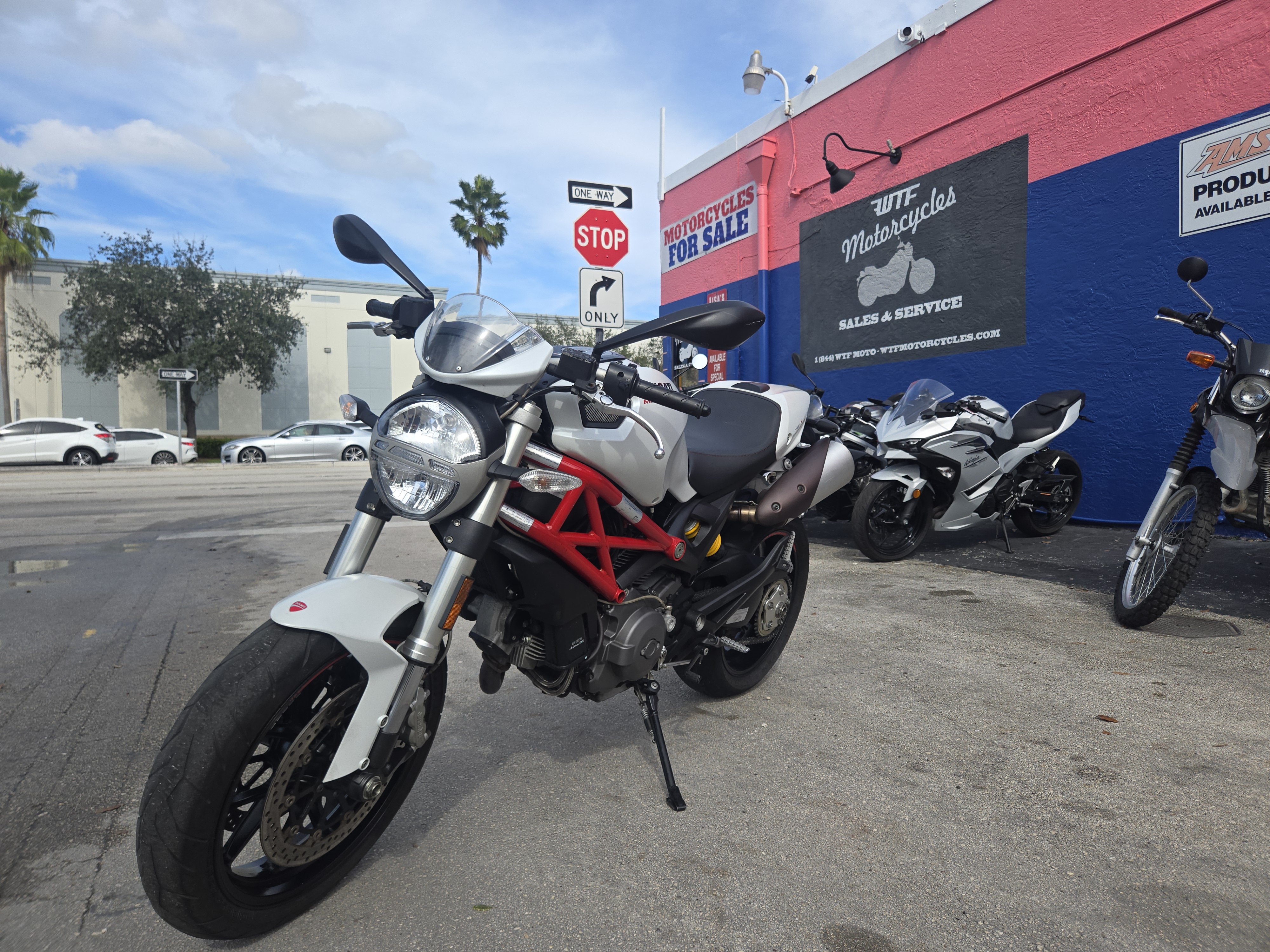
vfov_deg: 58.9
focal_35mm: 23
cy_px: 476
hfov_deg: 73.9
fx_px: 844
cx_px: 635
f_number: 1.8
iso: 25
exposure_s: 1/1429
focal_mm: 5.4
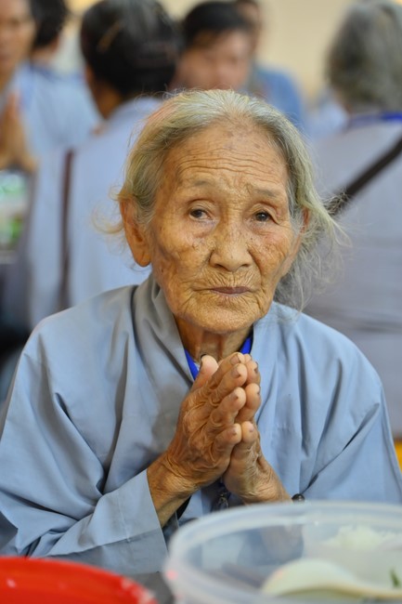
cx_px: 201
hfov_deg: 12.2
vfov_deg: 18.3
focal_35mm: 112
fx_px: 1877
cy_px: 302
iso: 1250
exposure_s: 1/50
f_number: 4
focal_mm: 112
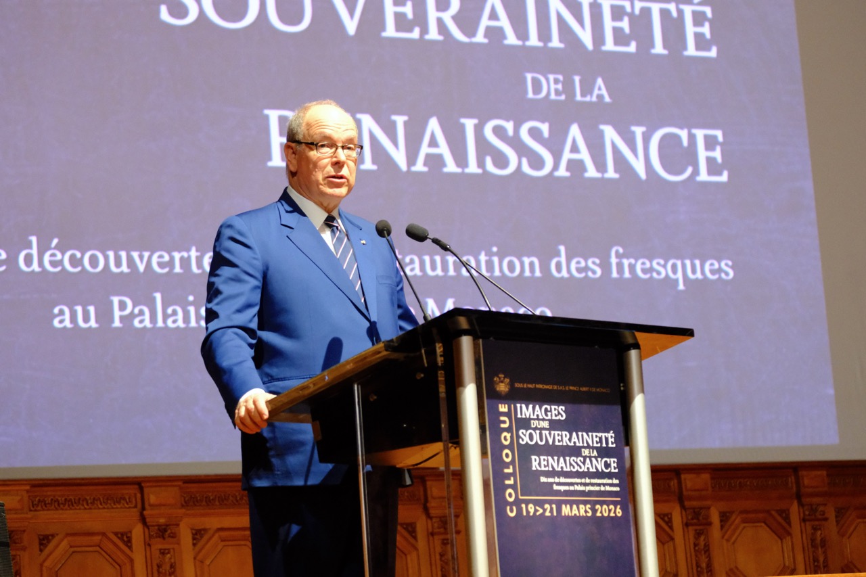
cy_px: 288
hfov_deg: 20.2
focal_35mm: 101
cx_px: 433
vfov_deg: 13.5
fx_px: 2429
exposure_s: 1/100
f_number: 4
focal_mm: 67.1
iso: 4000
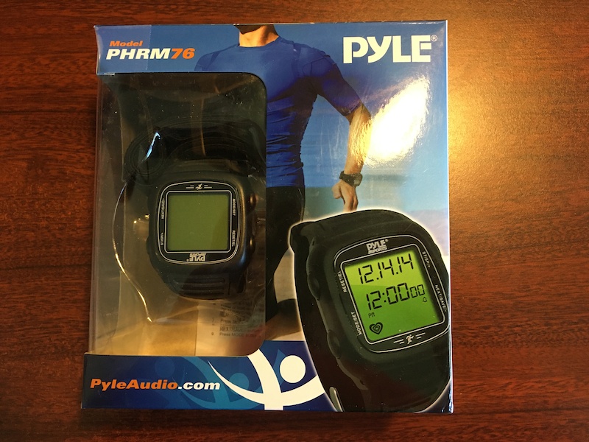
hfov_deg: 61.7
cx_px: 294
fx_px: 493
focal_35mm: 29
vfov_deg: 48.2
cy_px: 221
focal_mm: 4.15
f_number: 2.2
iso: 200
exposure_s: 1/24
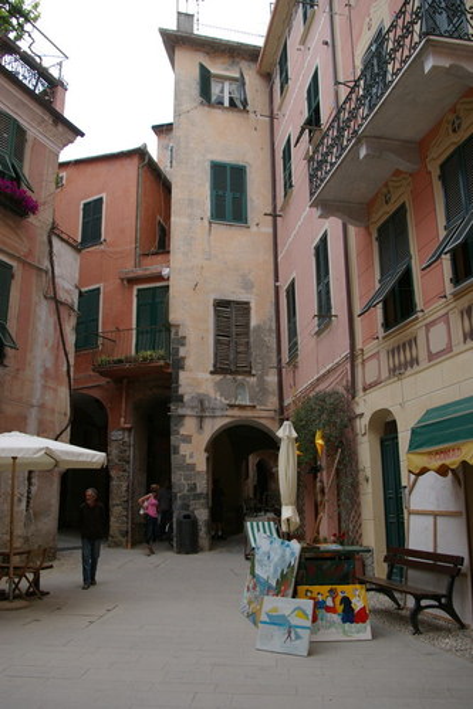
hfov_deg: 41.7
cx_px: 236
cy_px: 354
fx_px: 621
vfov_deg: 59.5
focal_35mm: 32
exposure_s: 1/180
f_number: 6.7
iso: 200
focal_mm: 21
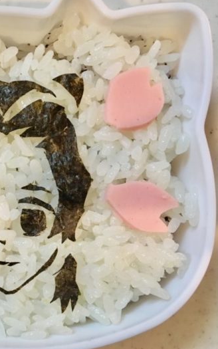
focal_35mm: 45
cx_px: 9
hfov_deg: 27.2
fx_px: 428
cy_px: 172
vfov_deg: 44.4
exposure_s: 1/33
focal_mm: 4.15
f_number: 2.2
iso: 200
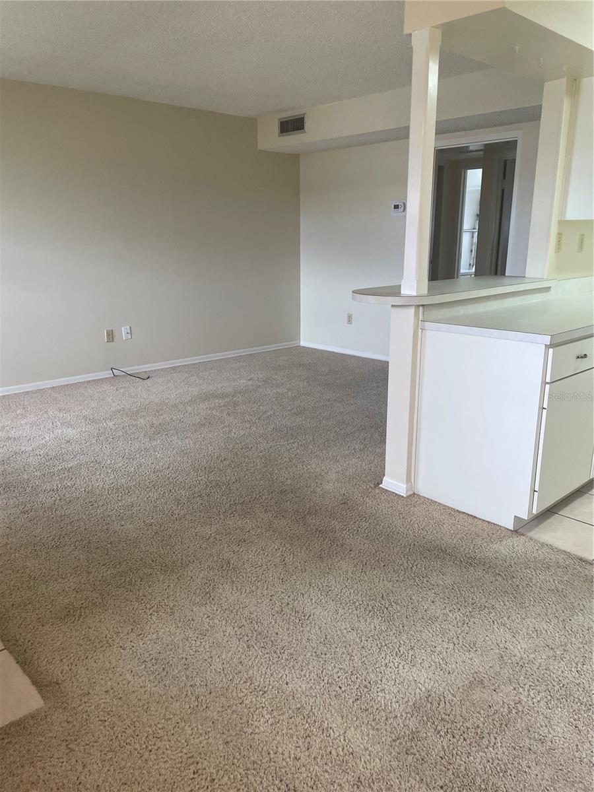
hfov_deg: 53.1
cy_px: 396
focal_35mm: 26
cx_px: 297
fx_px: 595
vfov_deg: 67.3
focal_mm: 4.2
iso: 125
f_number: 1.6
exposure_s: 1/120
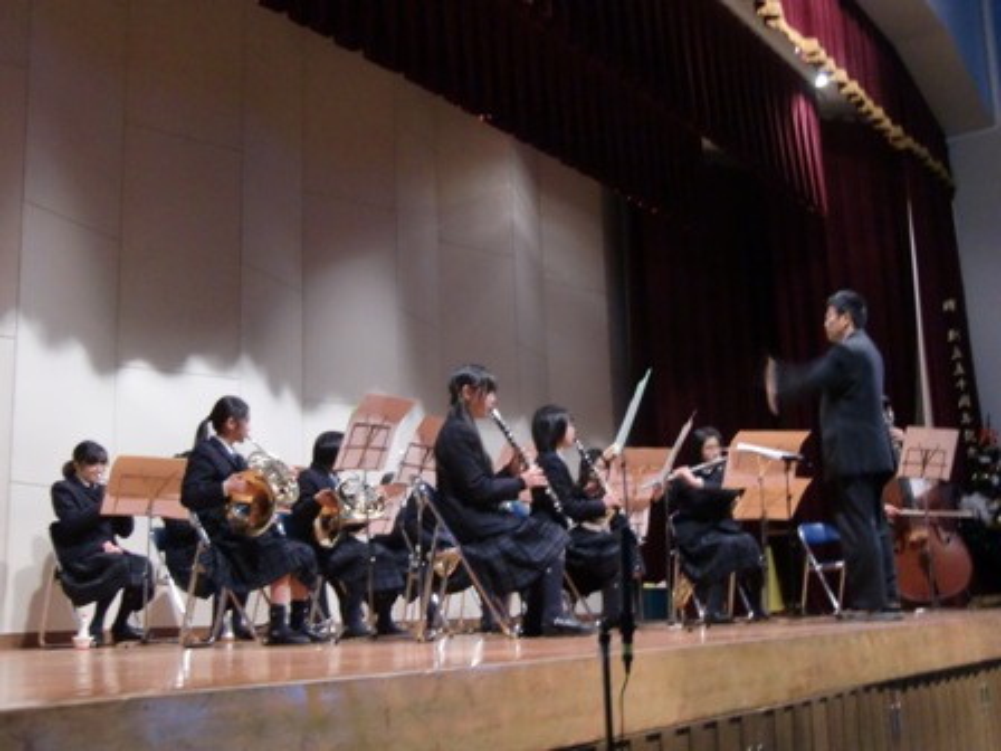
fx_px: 1157
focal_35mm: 40
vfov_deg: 36.0
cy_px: 376
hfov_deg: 46.8
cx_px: 500
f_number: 3.8
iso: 400
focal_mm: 7.1
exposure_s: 1/6
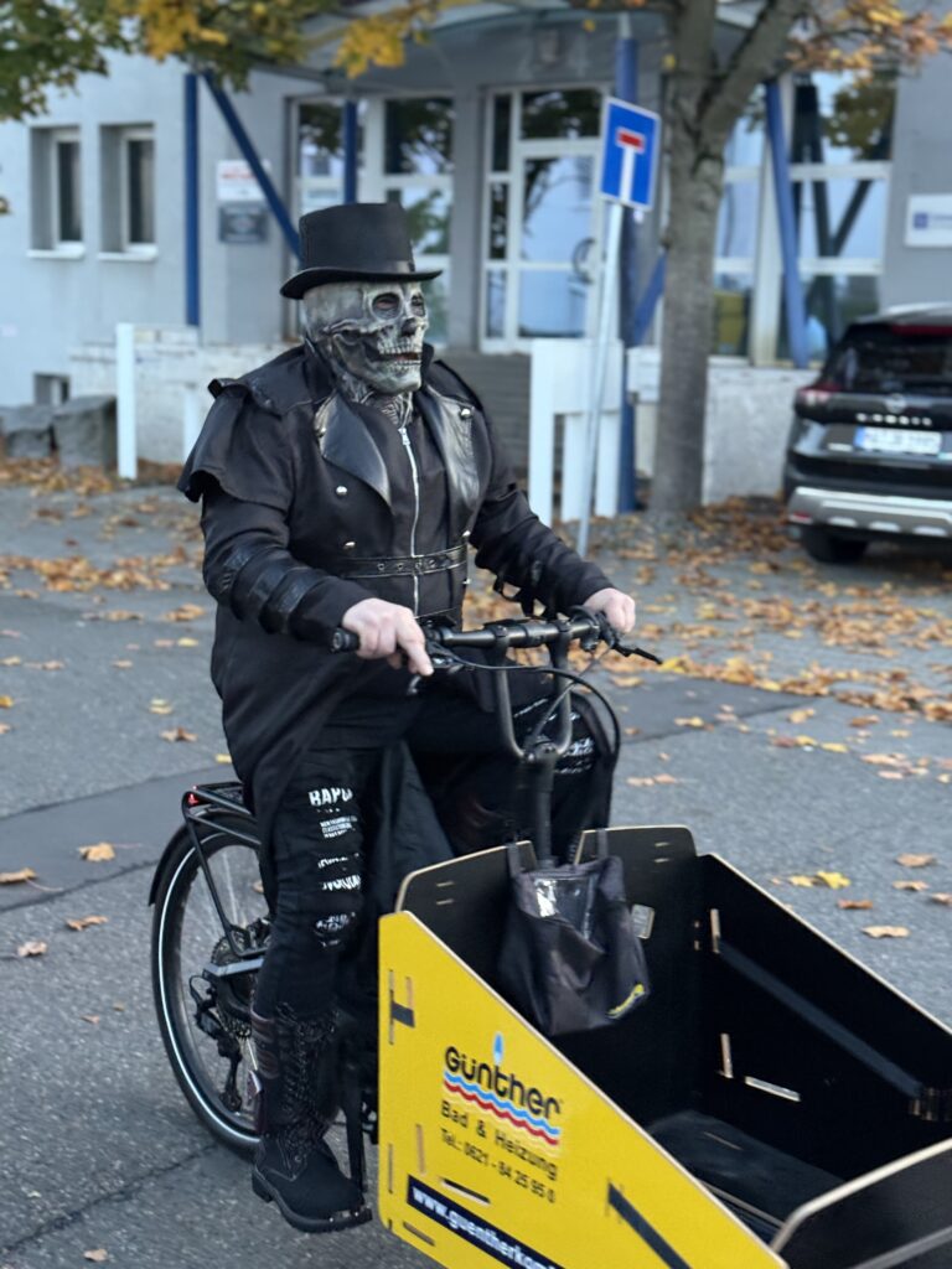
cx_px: 476
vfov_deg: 39.7
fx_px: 1760
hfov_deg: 30.3
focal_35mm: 48
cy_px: 634
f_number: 1.78
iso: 250
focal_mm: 6.76
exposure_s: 1/33
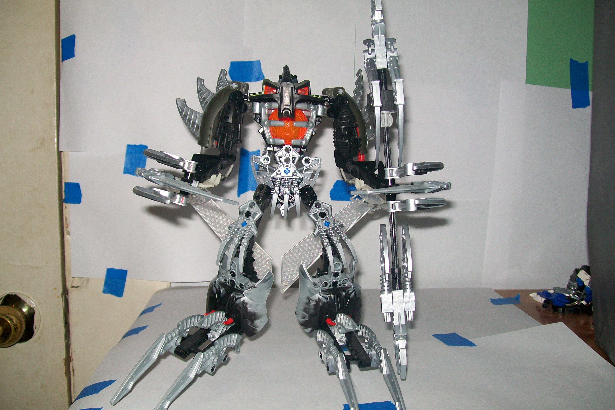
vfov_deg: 35.1
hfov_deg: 50.7
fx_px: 649
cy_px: 203
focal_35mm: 38
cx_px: 307
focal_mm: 6
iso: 64
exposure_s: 1/125
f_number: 2.7
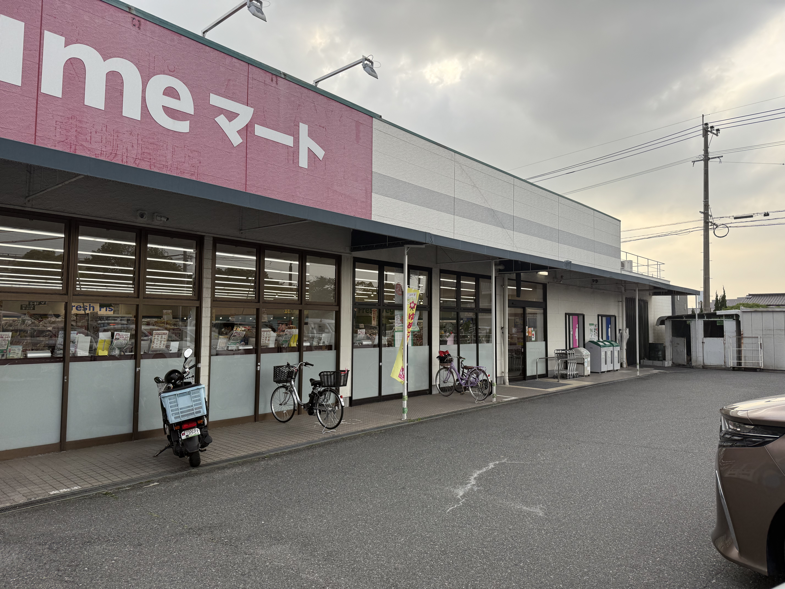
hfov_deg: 71.6
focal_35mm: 24
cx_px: 392
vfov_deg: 56.8
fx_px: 544
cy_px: 294
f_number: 1.78
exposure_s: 1/1314
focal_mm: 6.76
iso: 100
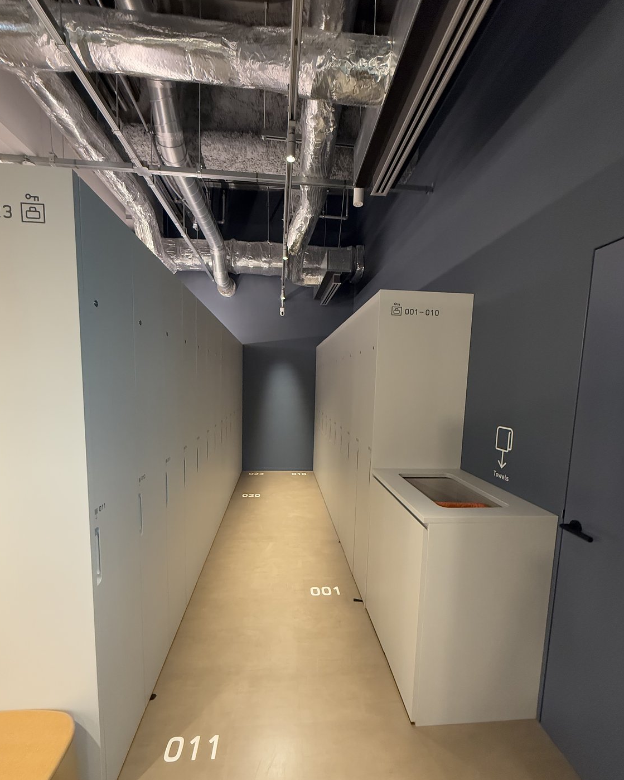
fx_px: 346
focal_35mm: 15
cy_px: 423
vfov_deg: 96.6
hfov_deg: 84.0
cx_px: 304
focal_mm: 2.22
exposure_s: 1/60
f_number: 2.2
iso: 640
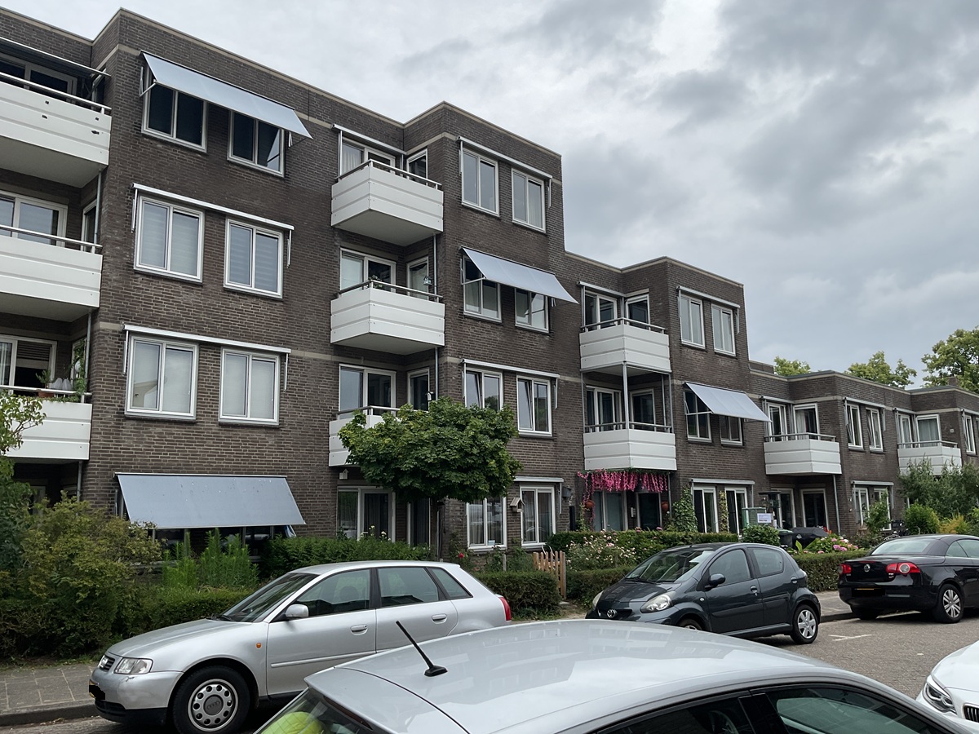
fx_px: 820
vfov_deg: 48.2
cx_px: 490
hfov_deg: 61.7
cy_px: 367
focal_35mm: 29
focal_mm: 3
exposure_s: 1/1675
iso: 16
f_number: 1.8
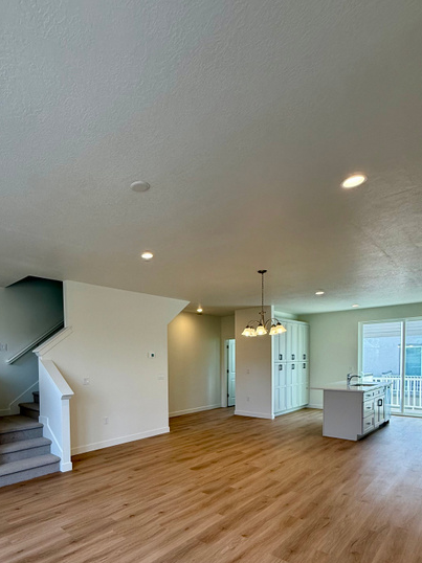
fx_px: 325
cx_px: 136
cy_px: 375
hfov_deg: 64.0
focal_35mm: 20
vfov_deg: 79.1
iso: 80
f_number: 2.2
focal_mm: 2.22
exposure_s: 1/120
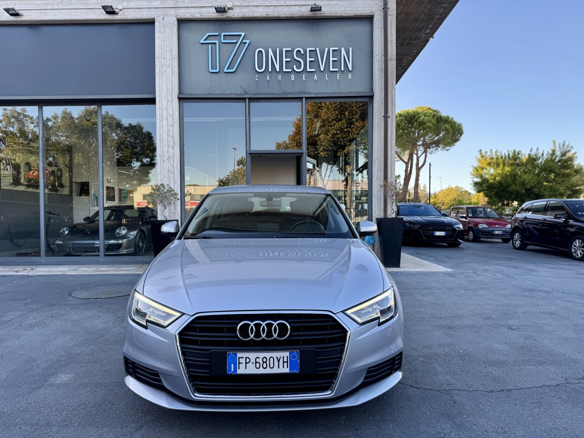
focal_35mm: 24
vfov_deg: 56.8
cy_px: 219
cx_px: 292
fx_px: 405
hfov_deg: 71.6
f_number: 1.78
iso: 80
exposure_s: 1/383
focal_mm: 6.76
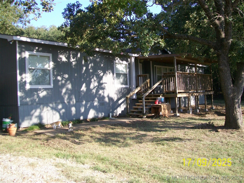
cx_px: 122
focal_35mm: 36
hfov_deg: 51.4
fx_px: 254
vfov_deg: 39.7
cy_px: 92
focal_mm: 6
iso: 64
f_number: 2.7
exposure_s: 1/320
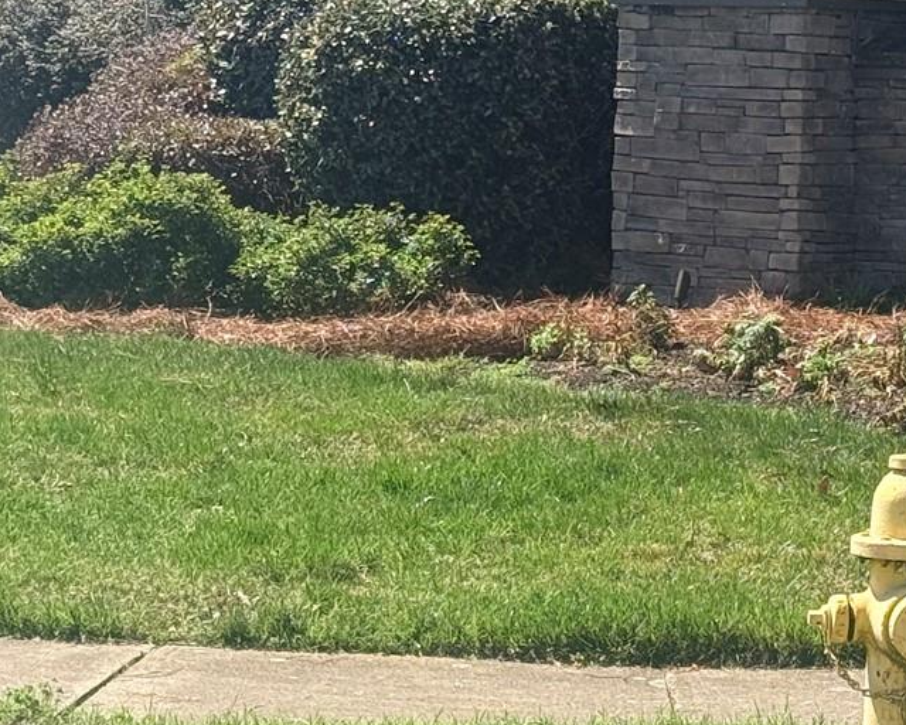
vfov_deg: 10.2
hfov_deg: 12.5
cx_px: 1175
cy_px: -8
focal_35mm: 150
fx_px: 4022
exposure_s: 1/2865
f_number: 1.78
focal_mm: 6.76
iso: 64
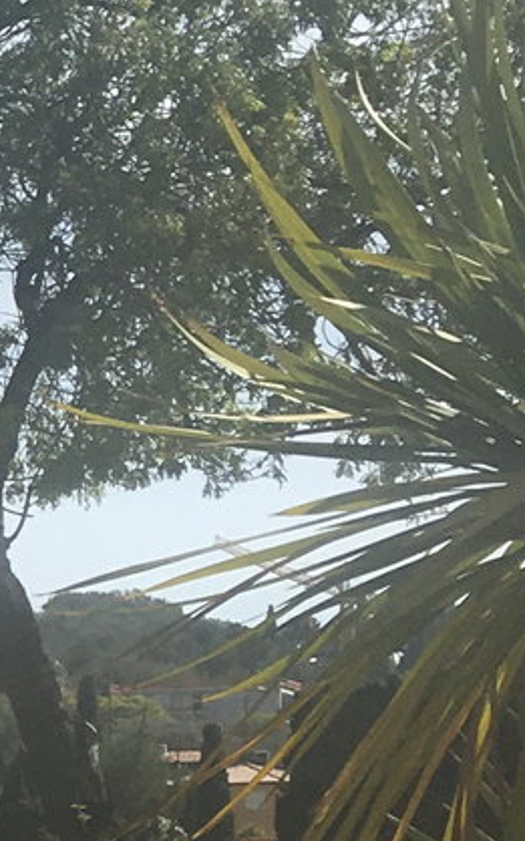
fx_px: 3597
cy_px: 935
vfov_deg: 13.1
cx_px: -1072
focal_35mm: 157
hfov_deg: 7.3
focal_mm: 4.15
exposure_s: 1/1399
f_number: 2.2
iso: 25
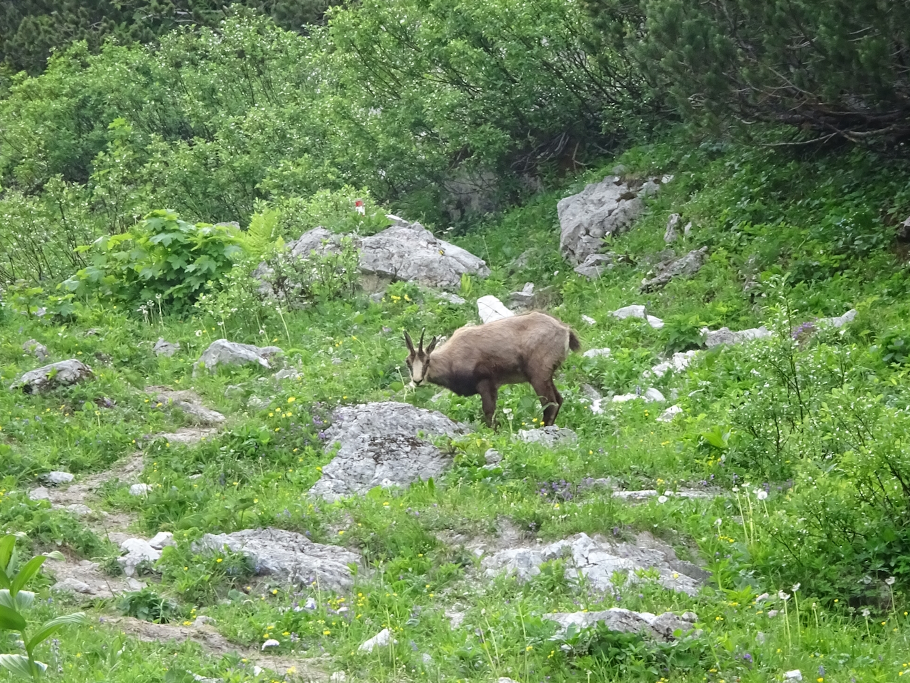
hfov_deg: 9.9
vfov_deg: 7.4
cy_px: 411
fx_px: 5259
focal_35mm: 200
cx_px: 451
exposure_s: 1/160
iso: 320
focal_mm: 23.73
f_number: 5.6
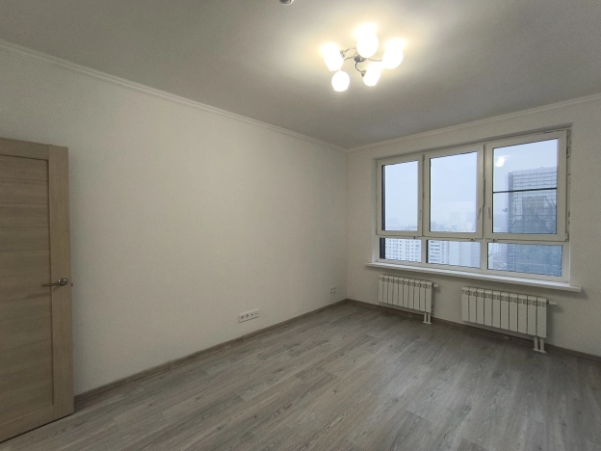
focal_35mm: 16
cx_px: 300
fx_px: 278
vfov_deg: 78.1
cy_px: 226
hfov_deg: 94.5
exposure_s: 1/50
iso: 100
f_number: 2.2
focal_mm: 1.65
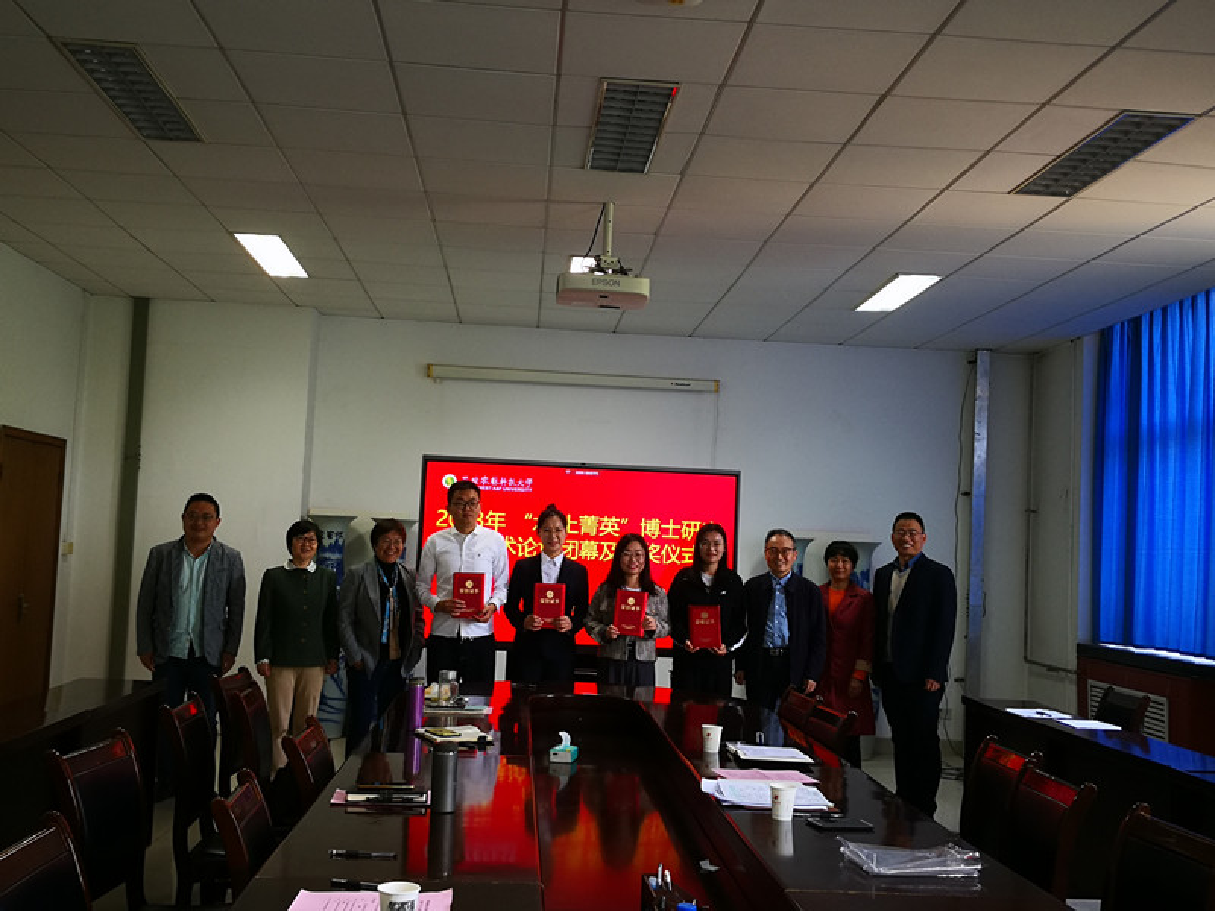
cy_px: 456
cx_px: 608
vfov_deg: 39.7
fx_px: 1264
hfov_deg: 51.4
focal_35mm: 36
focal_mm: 3.95
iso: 80
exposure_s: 1/50
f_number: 1.6
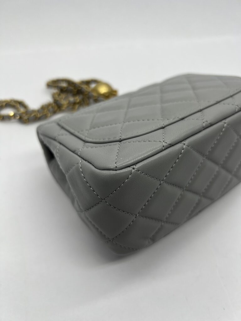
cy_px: 160
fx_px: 241
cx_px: 120
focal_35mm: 26
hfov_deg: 53.1
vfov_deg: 67.3
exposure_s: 1/300
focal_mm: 5.7
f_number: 1.5
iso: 50
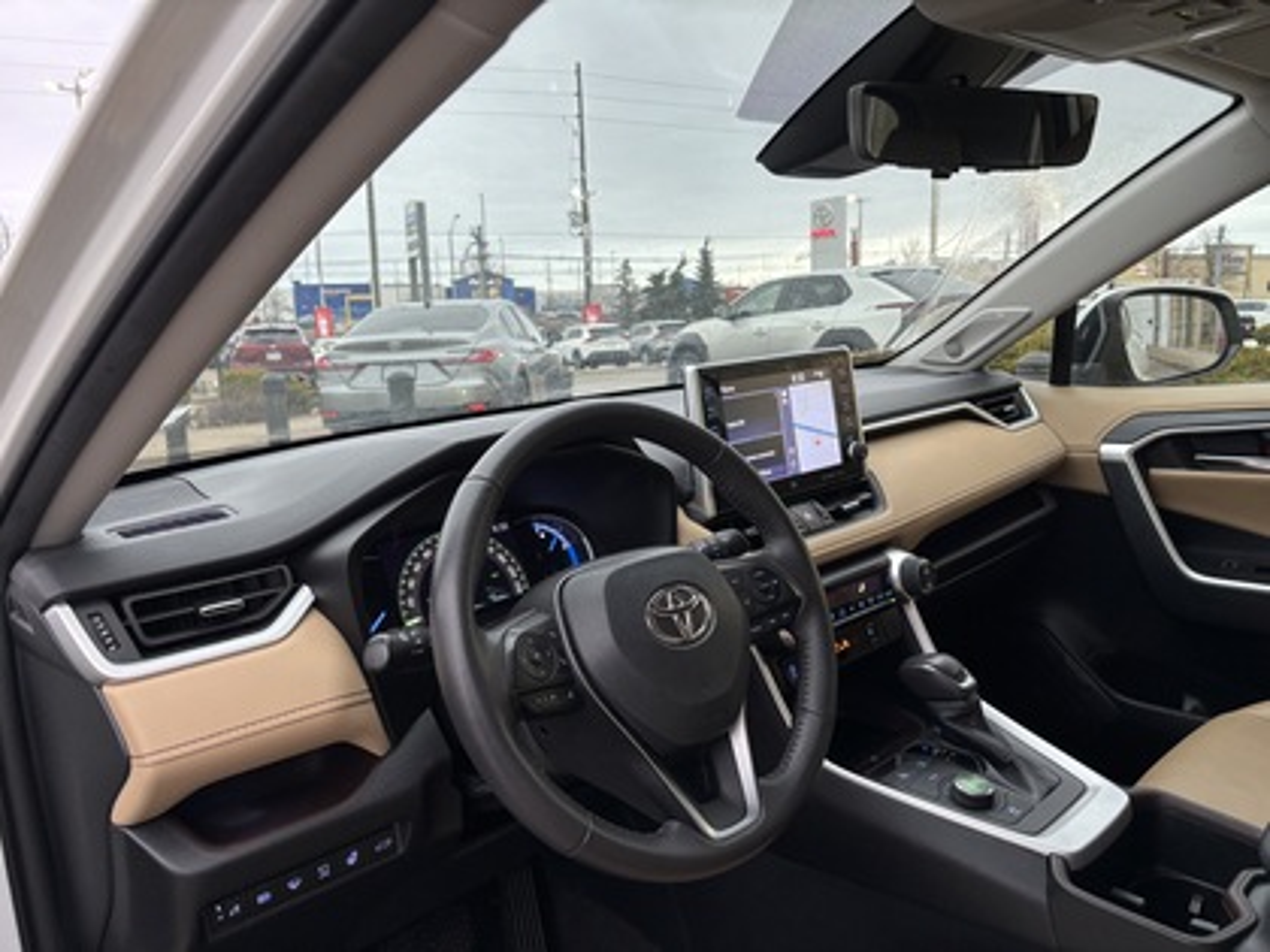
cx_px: 635
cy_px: 476
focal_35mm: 26
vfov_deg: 53.1
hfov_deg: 67.3
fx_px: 954
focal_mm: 5.96
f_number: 1.6
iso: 125
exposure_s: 1/71
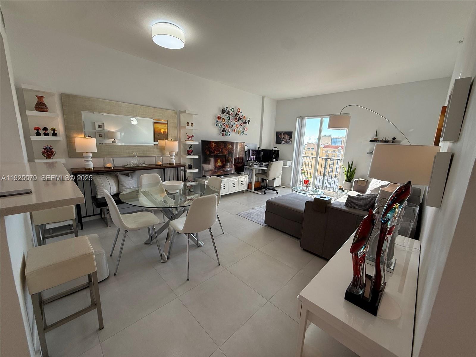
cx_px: 238
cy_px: 178
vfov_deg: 85.7
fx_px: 193
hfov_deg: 102.1
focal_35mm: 14
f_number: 2.2
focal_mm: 2.22
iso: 64
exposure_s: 1/132
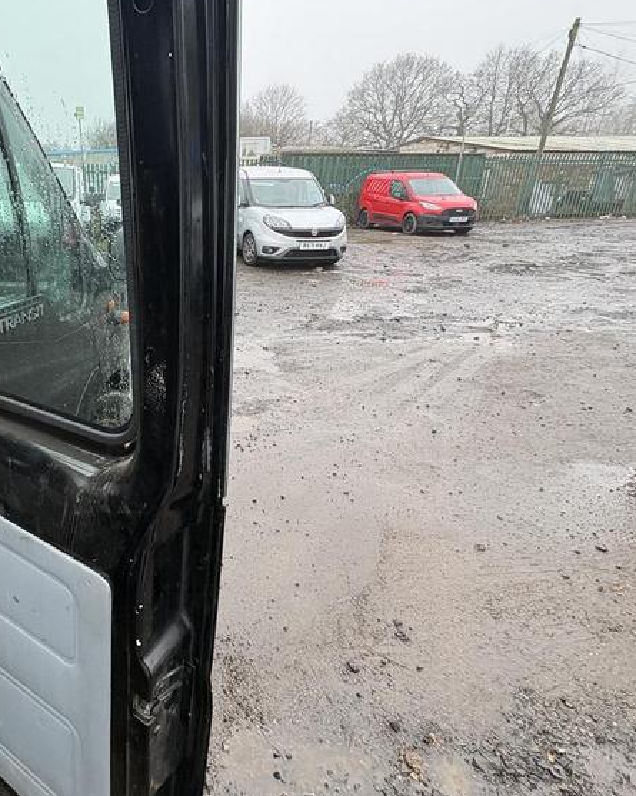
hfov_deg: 58.0
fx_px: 518
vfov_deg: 75.0
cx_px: 121
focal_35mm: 22
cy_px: 370
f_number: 2.2
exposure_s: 1/99
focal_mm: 2.22
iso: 80
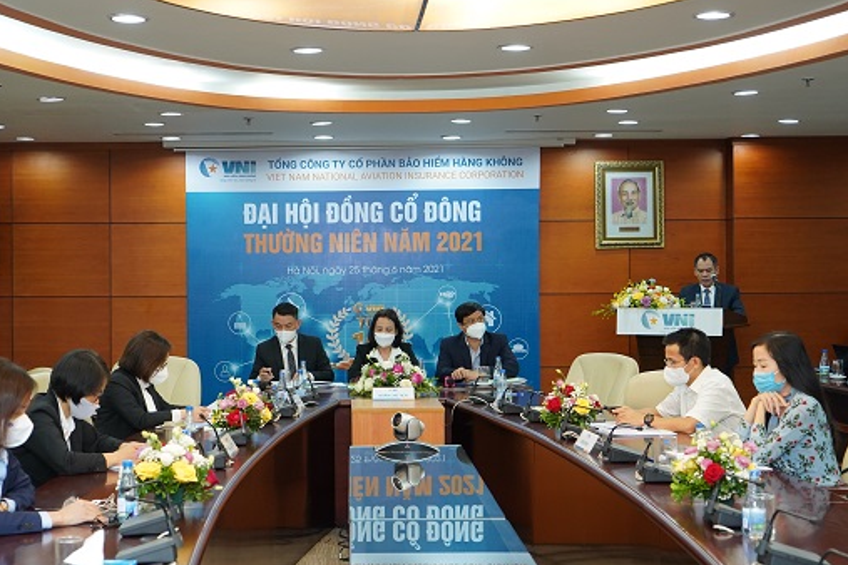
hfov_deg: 33.9
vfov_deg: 23.0
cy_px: 263
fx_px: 1390
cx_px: 351
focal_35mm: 59
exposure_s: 1/200
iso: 2500
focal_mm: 46
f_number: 4
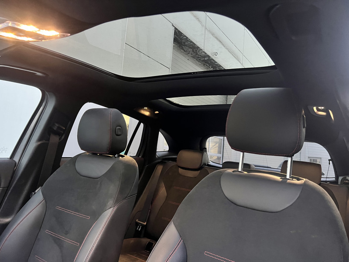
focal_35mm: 26
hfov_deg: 67.3
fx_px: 262
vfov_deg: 53.1
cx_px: 174
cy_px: 131
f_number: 1.5
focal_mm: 5.7
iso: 640
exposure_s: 1/29
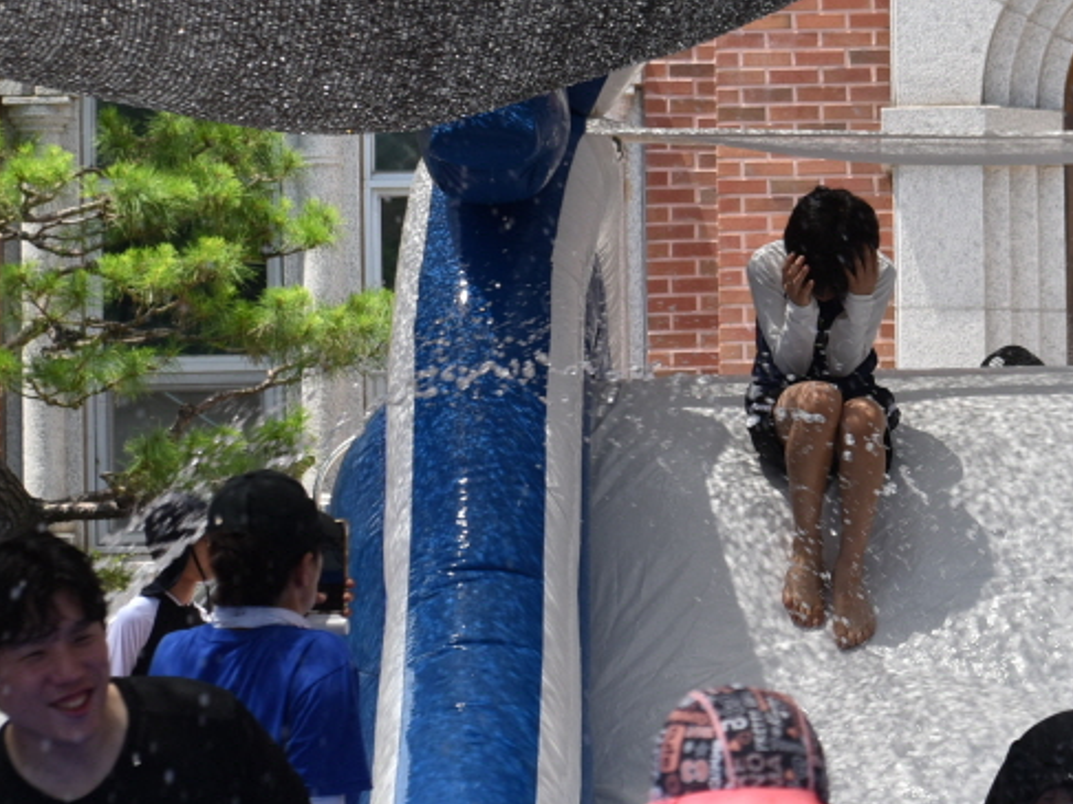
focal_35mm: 231
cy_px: 670
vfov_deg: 6.4
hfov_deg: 8.5
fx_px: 7159
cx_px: 912
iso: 200
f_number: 8
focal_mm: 78
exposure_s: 1/250
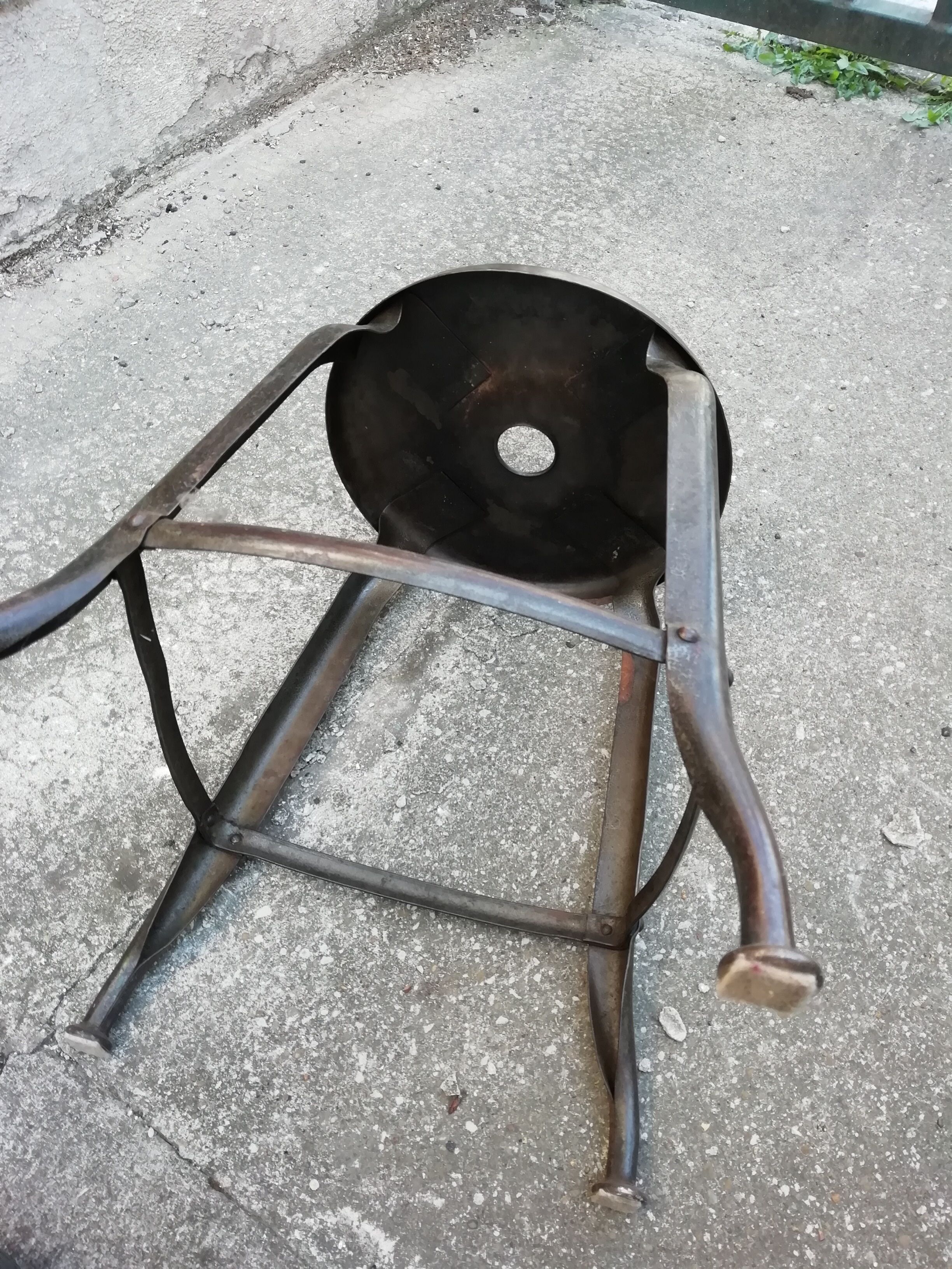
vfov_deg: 67.3
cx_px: 476
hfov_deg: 53.1
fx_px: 953
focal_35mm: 26
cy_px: 634
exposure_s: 1/100
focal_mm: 3.46
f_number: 2.2
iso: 50
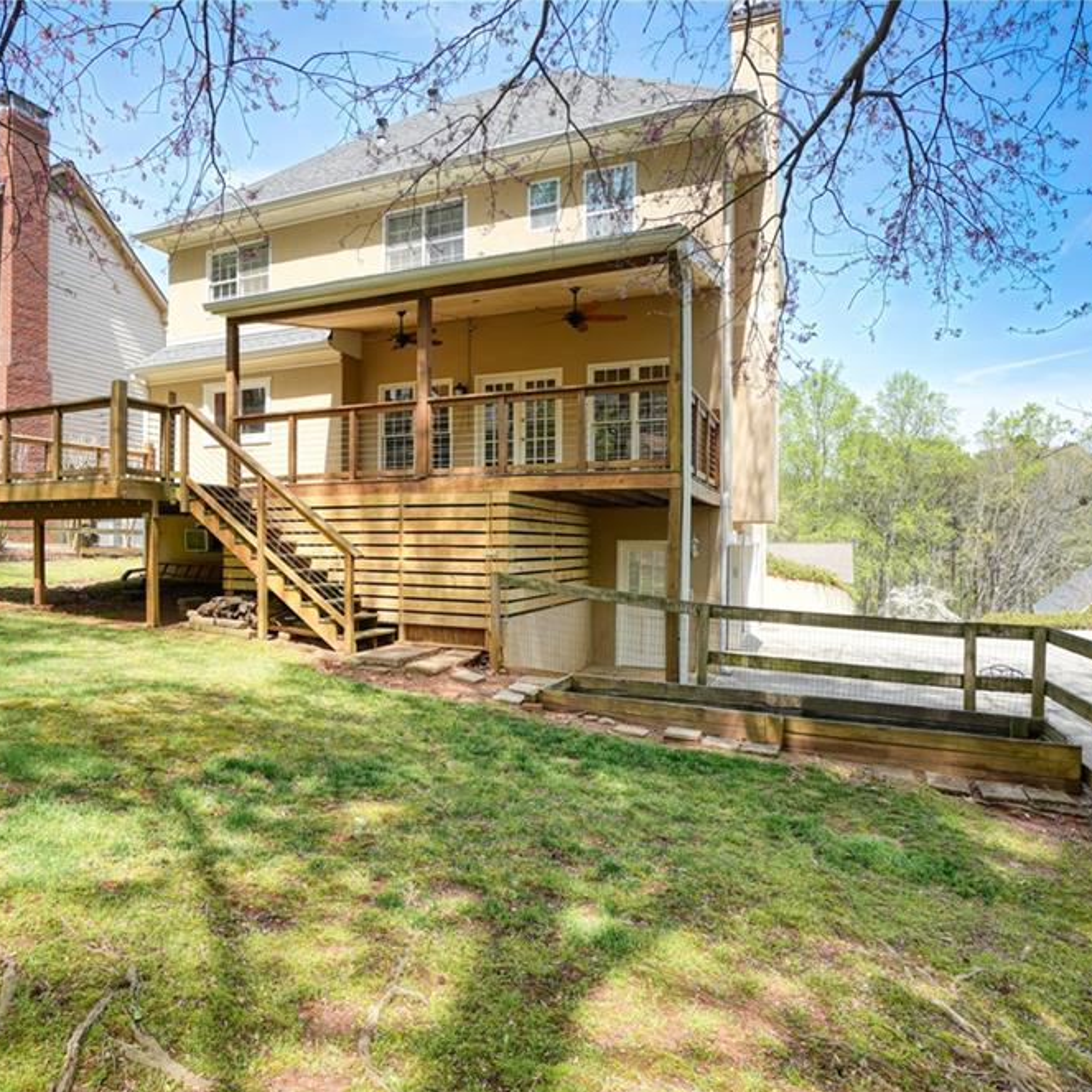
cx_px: 456
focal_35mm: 21
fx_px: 749
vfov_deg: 72.1
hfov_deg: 71.6
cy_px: 560
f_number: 5.6
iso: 100
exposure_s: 1/200
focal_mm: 16
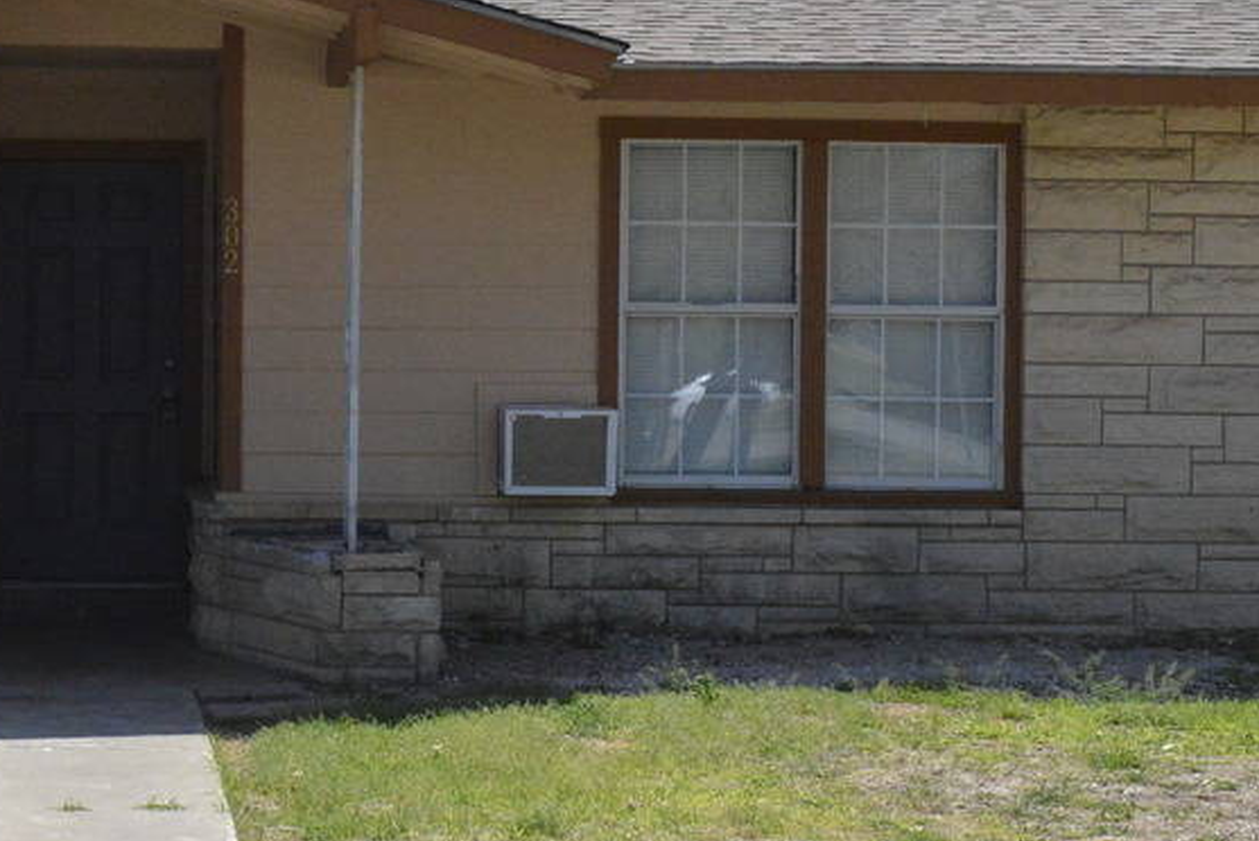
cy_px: 364
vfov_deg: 14.7
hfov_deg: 21.7
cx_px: 278
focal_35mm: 93
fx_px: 3254
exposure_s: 1/2500
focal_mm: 32
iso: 6400
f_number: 11
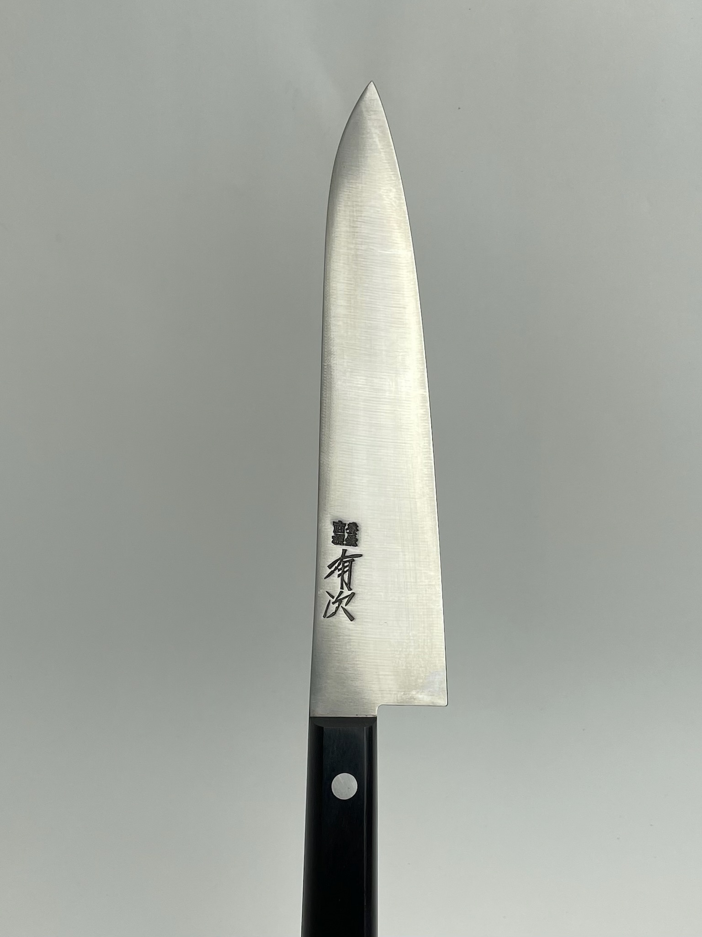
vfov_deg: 67.3
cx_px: 351
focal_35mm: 26
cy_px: 468
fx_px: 703
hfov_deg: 53.1
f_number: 1.6
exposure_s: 1/471
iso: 32
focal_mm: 4.2
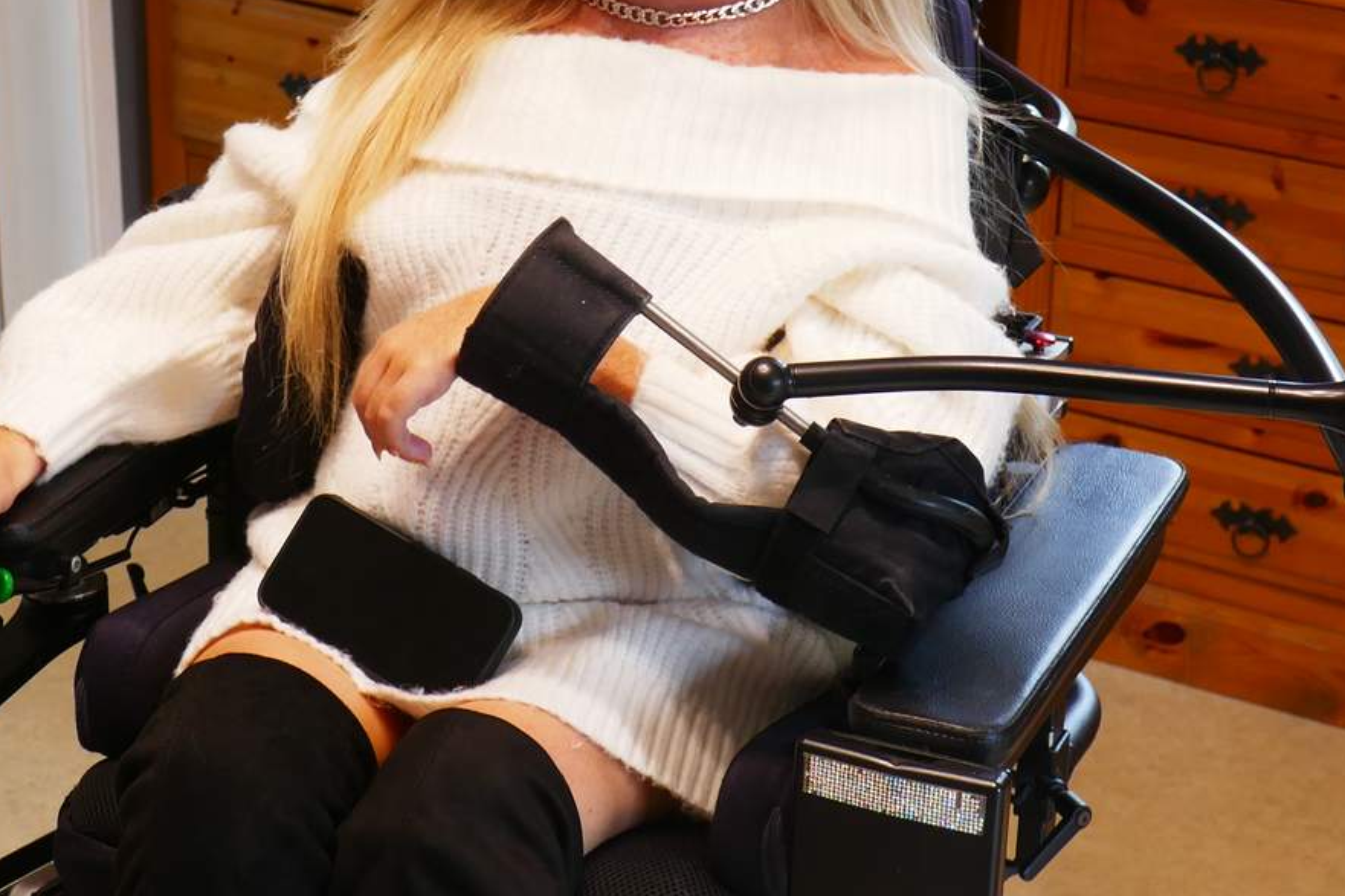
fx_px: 3175
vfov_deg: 16.0
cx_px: 646
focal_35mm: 85
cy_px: 287
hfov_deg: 23.9
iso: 200
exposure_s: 1/5
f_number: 4
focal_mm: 14.3
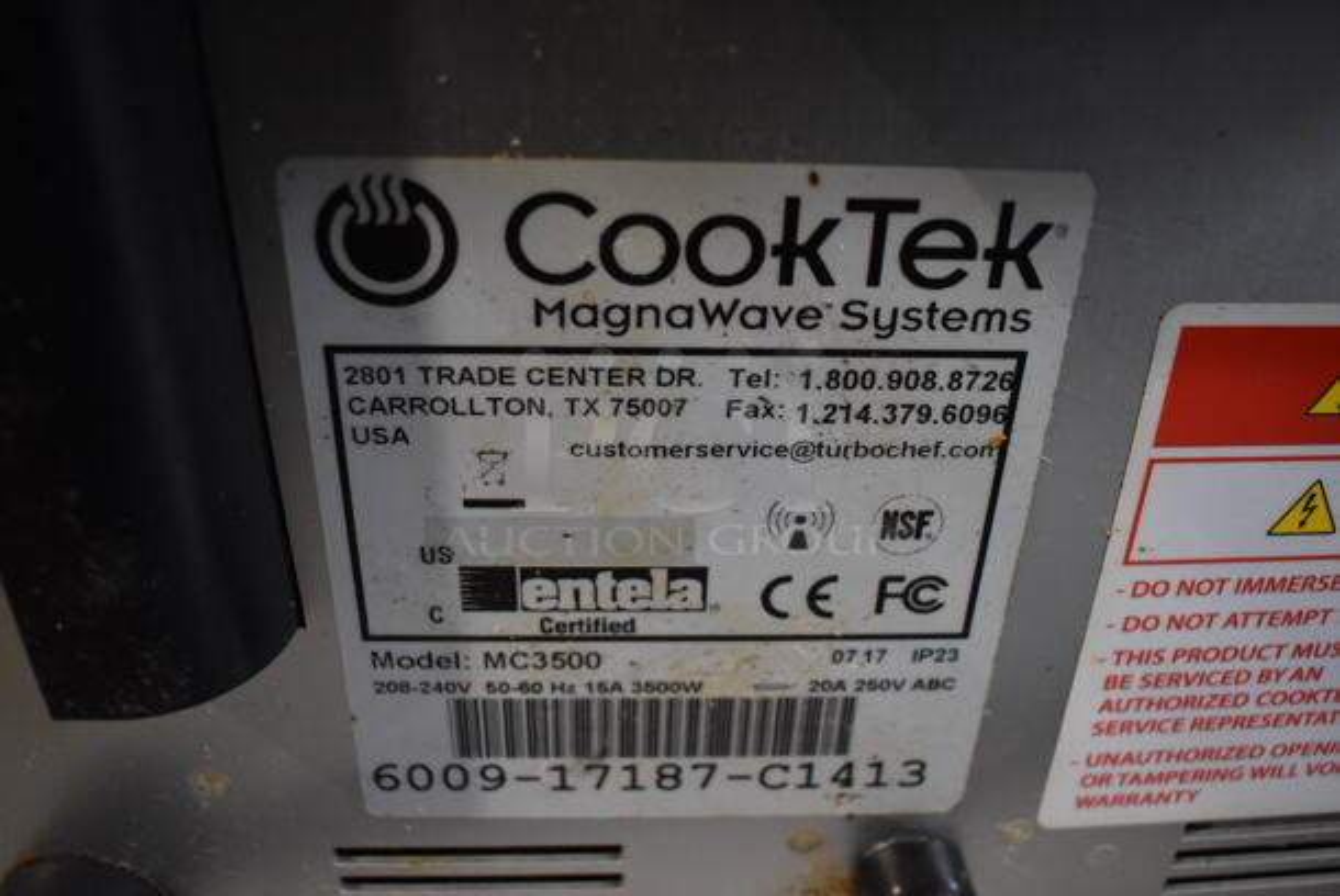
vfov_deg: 40.1
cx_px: 670
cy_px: 448
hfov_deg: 57.2
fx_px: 1229
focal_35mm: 33
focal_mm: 22
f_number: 4
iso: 2800
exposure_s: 1/60
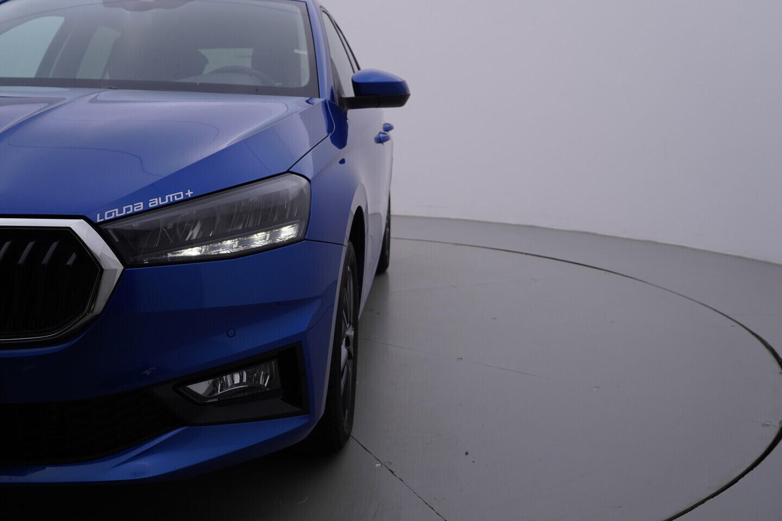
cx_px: 391
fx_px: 782
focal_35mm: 36
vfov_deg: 36.9
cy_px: 260
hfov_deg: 53.1
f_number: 5
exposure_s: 1/125
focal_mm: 24
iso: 125
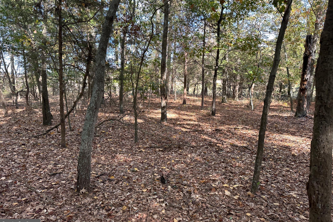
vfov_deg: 51.3
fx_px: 231
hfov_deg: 71.5
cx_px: 166
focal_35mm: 25
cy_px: 107
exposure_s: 1/128
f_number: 1.78
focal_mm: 6.86
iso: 64
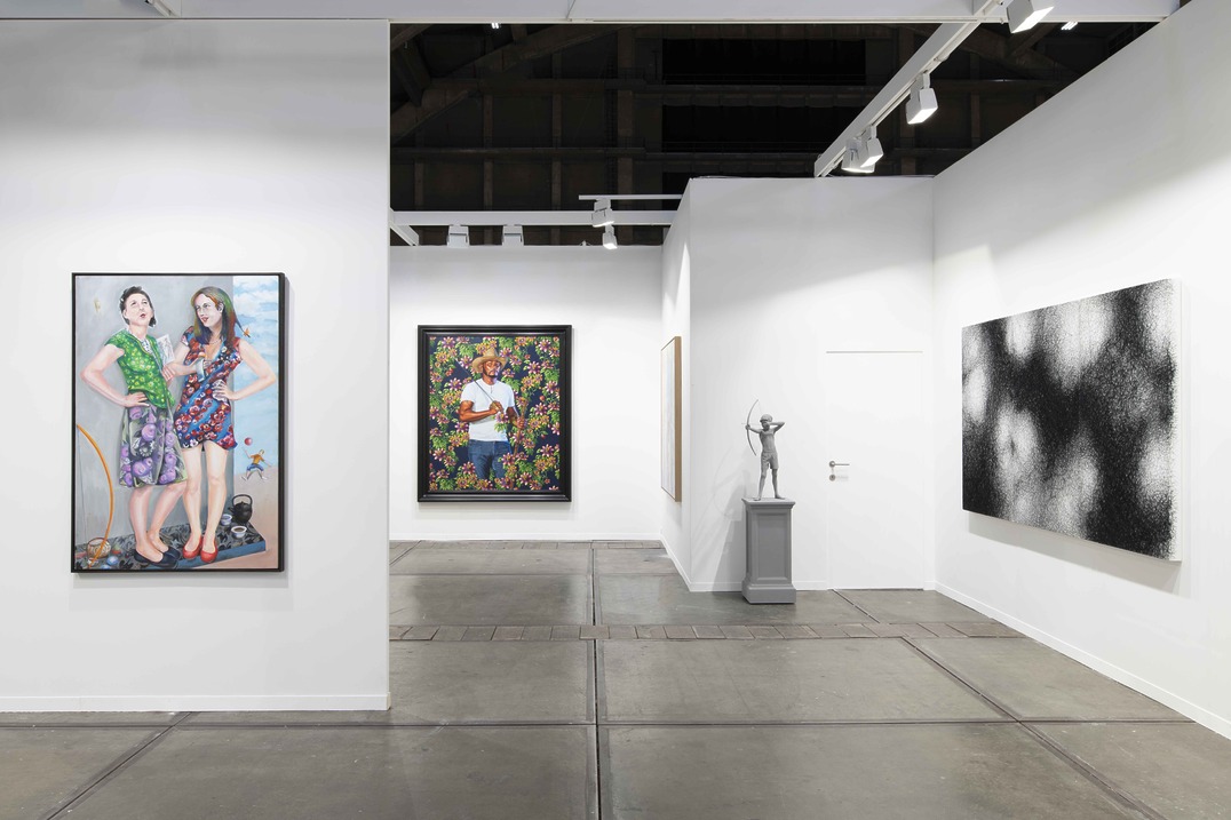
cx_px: 616
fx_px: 820
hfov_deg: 73.8
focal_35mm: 24
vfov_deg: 53.1
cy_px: 410
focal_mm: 24
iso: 100
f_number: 11
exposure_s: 1/3
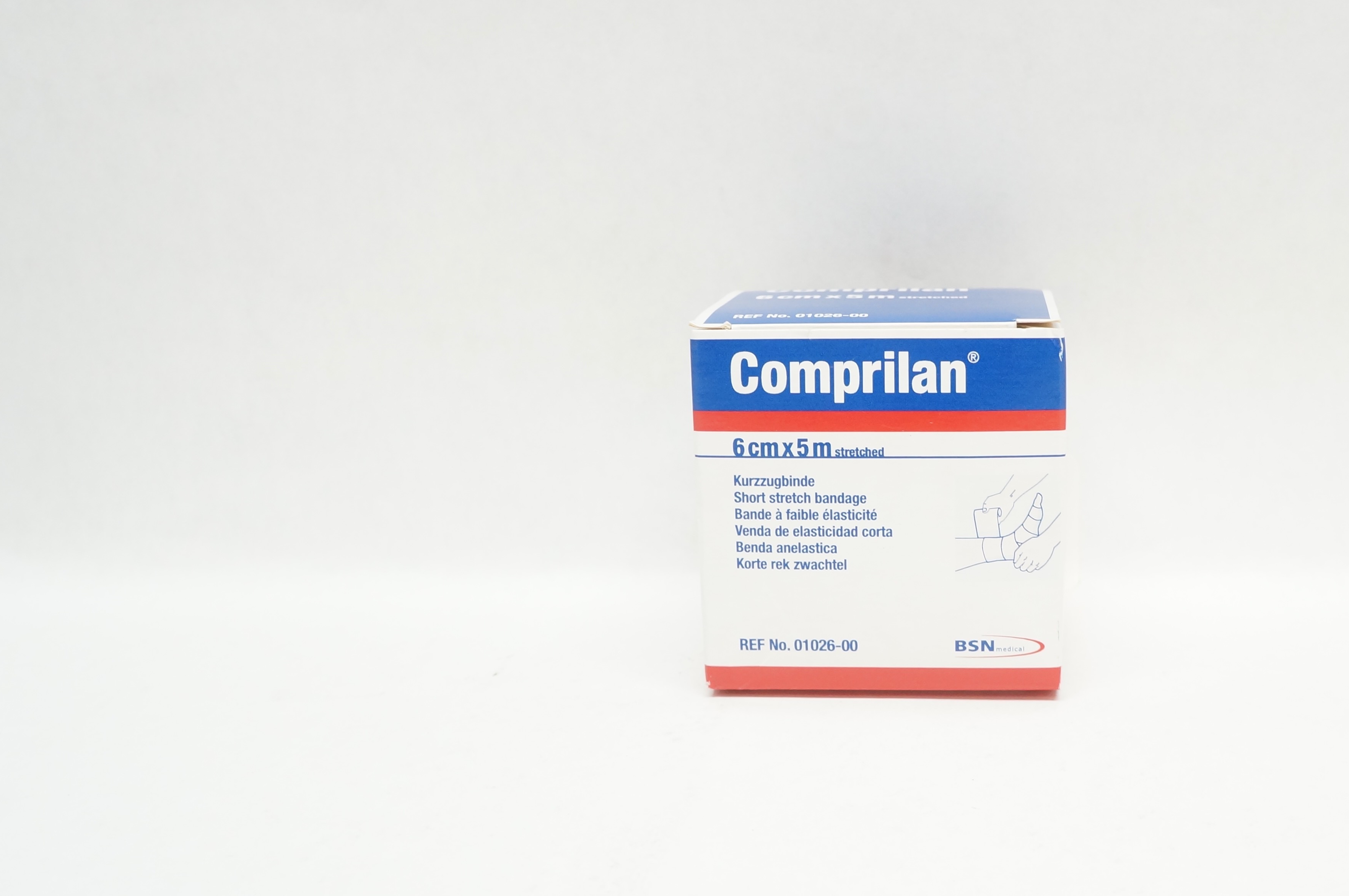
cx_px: 923
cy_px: 497
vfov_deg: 33.5
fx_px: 1486
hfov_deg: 47.8
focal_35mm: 40
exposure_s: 1/60
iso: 800
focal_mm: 19
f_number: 6.3
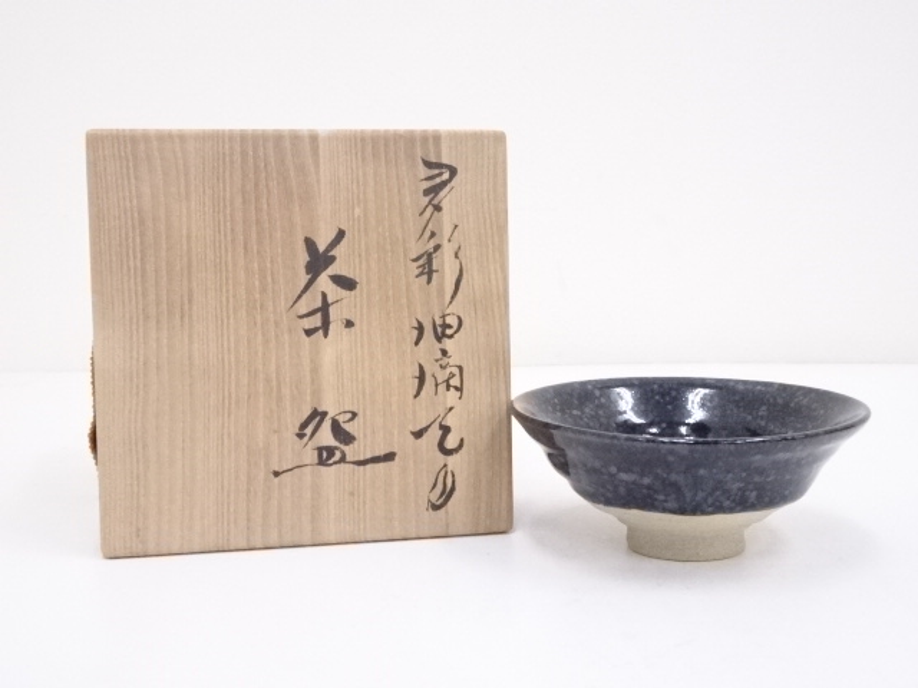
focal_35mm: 48
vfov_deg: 30.3
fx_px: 1273
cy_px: 344
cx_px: 459
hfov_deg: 39.7
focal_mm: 8.18
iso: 2500
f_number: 4.5
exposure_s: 1/125
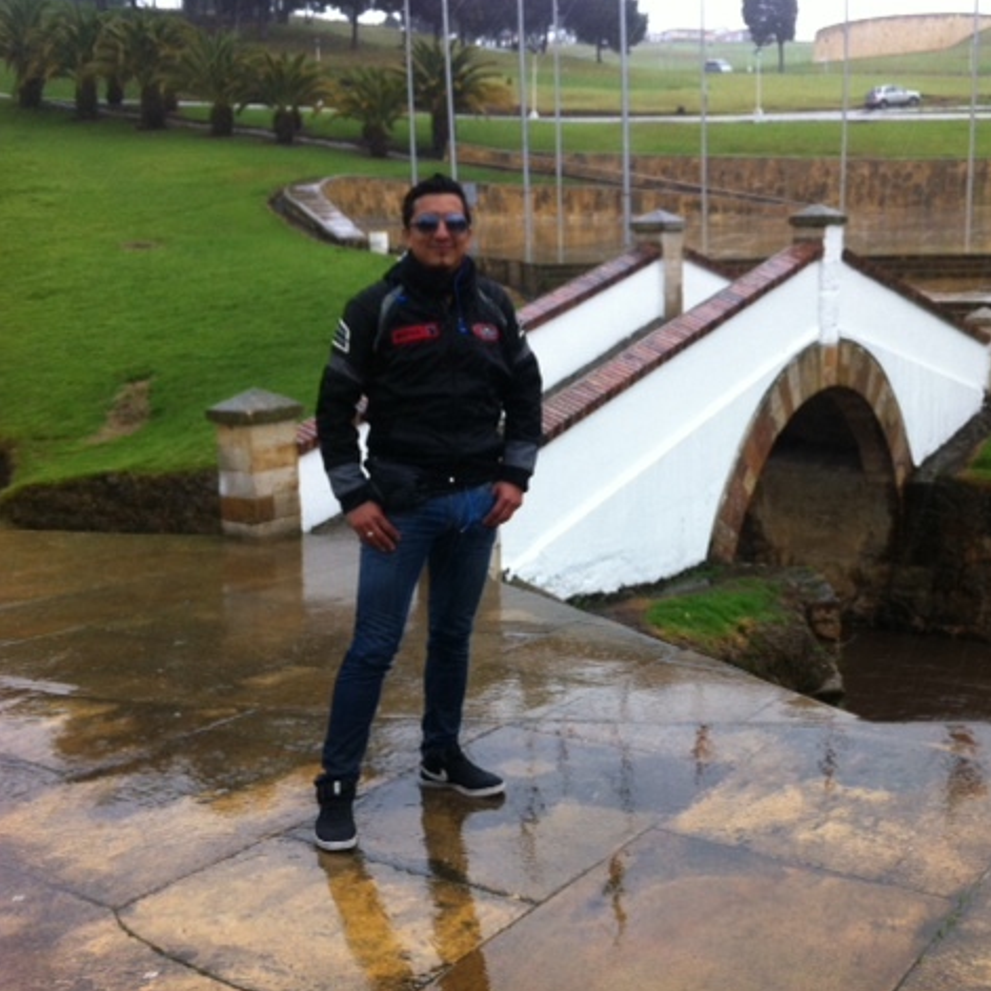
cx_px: 638
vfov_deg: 40.0
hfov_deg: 39.7
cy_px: 497
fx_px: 1360
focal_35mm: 42
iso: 80
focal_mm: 3.85
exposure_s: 1/200
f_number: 2.8
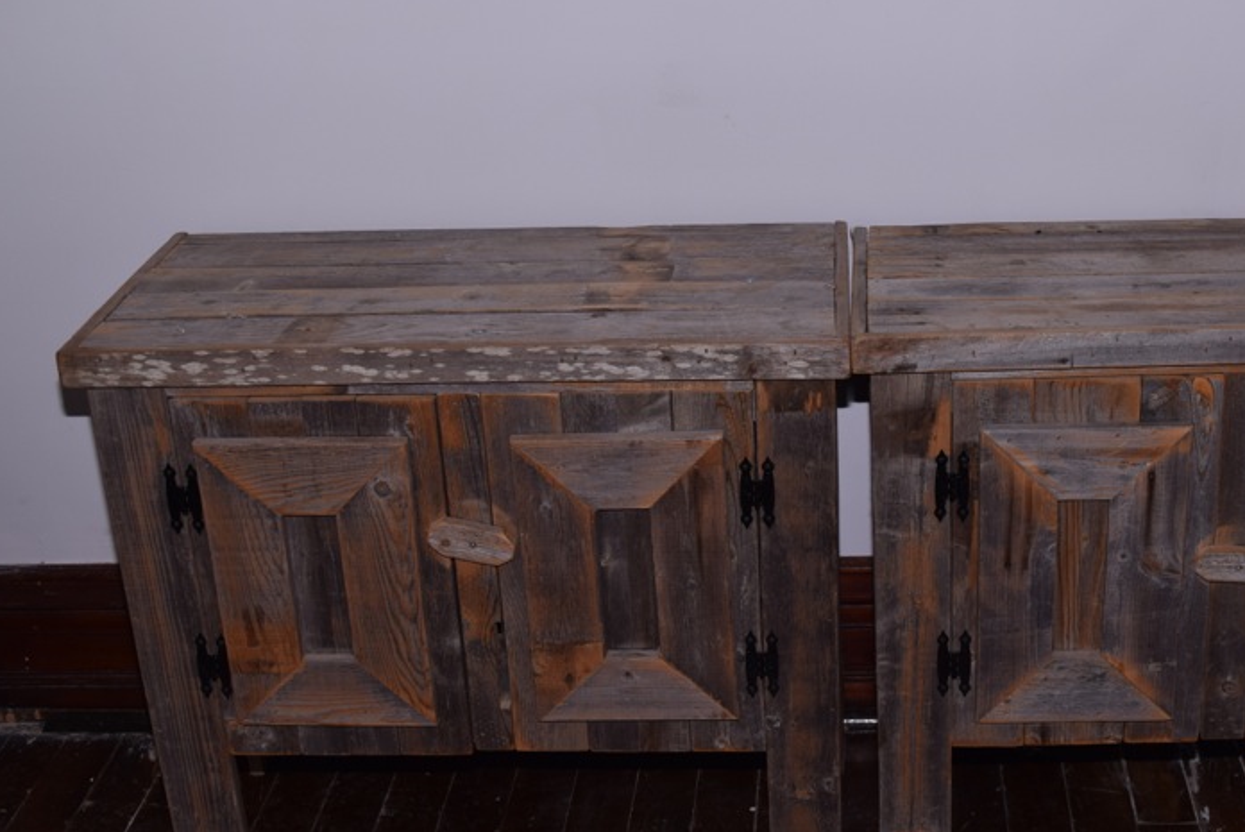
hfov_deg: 35.3
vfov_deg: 24.2
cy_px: 471
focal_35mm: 56
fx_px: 1938
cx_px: 816
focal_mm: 26
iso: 200
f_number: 6.3
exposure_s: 1/125
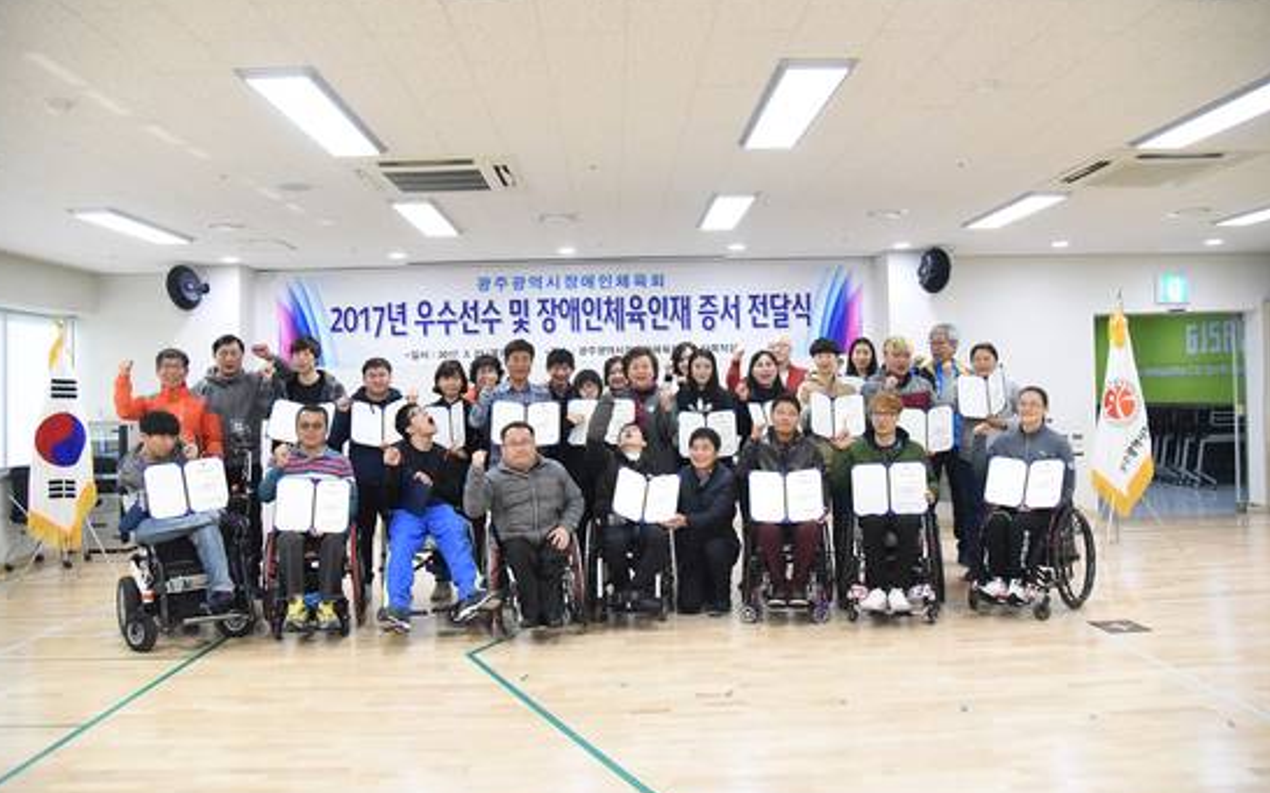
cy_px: 380
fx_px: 900
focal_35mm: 26
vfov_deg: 47.6
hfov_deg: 70.4
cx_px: 644
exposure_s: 1/2500
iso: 12800
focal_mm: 24
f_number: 4
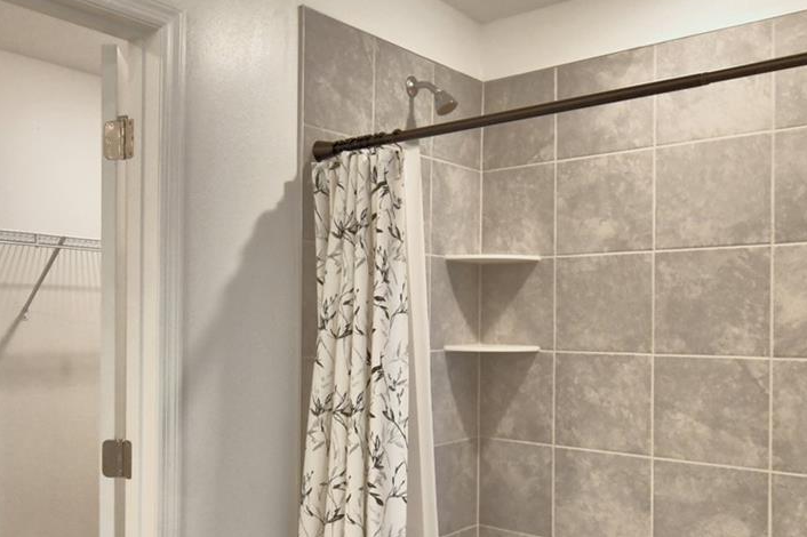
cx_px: 306
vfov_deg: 38.7
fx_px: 762
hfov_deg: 55.2
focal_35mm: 34
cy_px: 326
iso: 400
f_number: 4.5
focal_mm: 10
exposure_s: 1/60
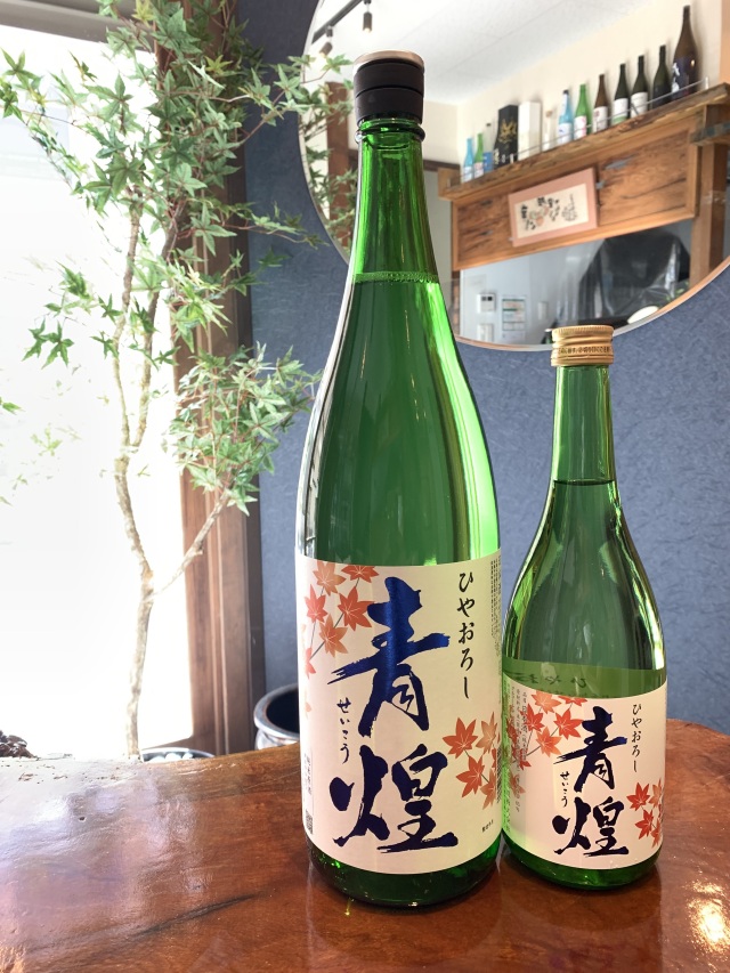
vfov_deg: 67.3
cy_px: 486
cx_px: 365
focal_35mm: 26
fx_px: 731
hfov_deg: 53.1
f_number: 1.8
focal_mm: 4.25
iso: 160
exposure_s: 1/50
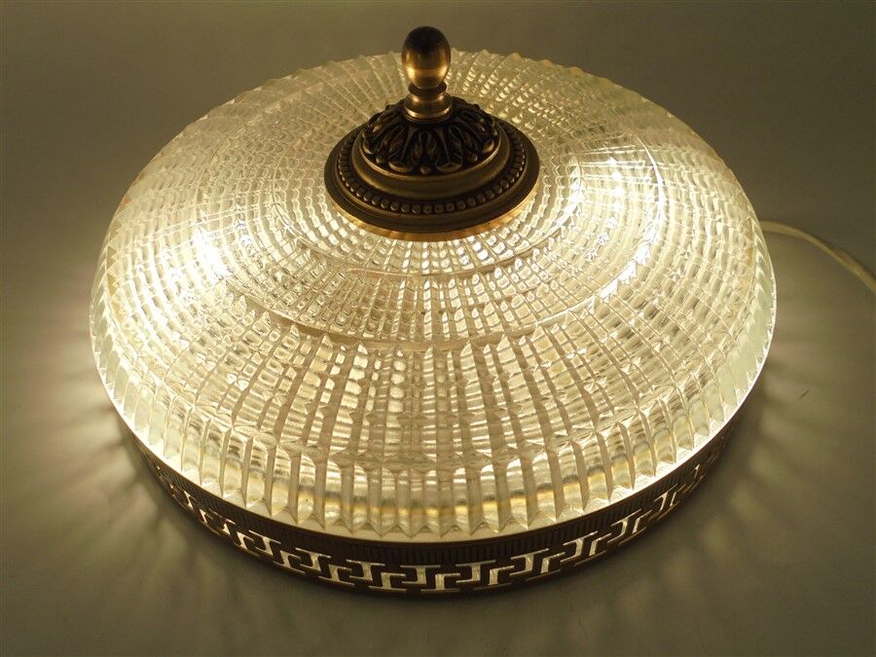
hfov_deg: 54.0
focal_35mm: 34
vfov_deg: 41.8
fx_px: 860
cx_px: 438
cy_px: 328
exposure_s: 1/125
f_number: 4
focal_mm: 6.1
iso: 100
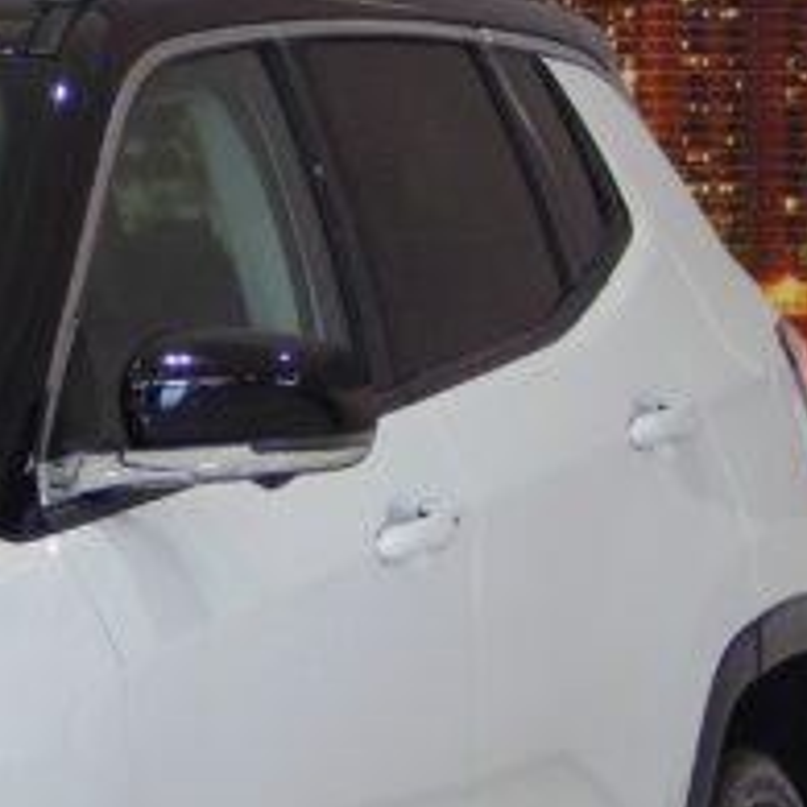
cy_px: 782
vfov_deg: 5.4
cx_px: -600
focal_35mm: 323
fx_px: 8519
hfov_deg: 5.3
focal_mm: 16.6
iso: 180
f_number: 4.4
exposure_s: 1/30
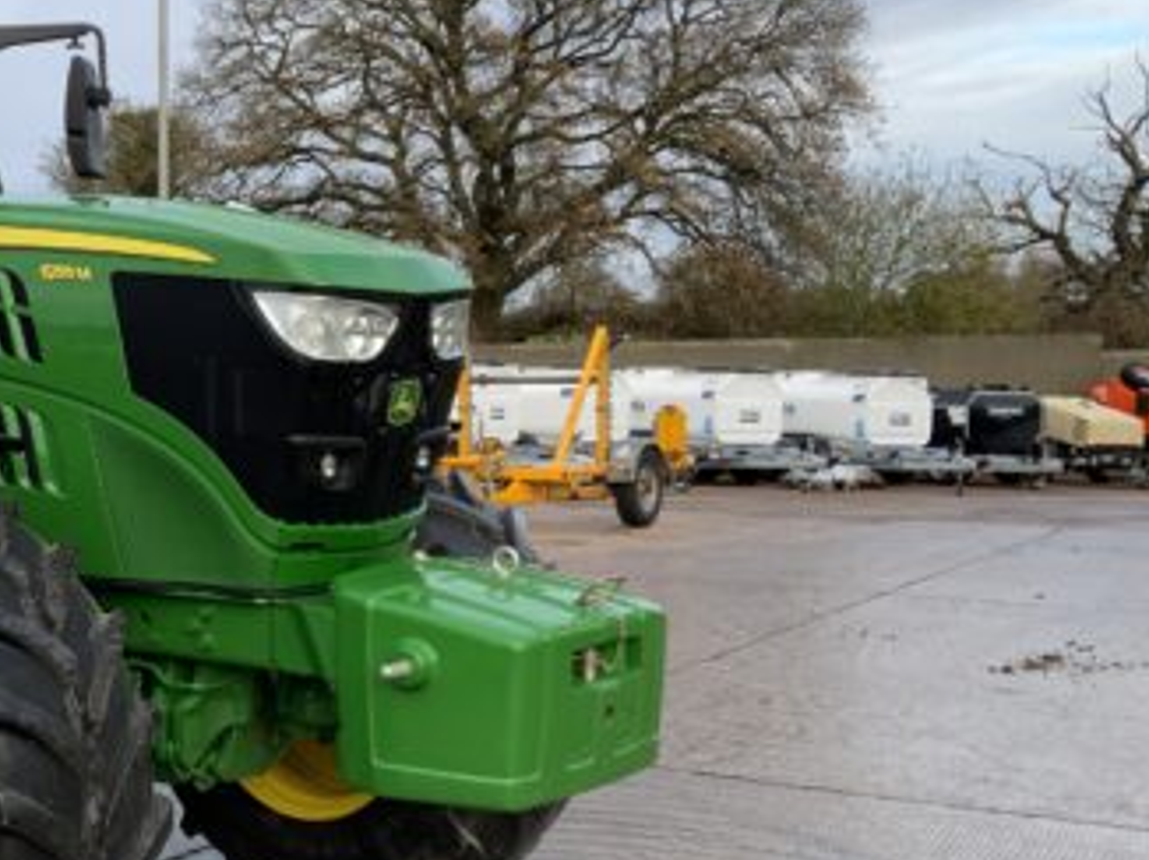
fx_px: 1891
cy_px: 458
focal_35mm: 57
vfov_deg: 25.6
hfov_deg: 31.7
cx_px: 53
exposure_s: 1/312
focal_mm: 3
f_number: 1.8
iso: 16
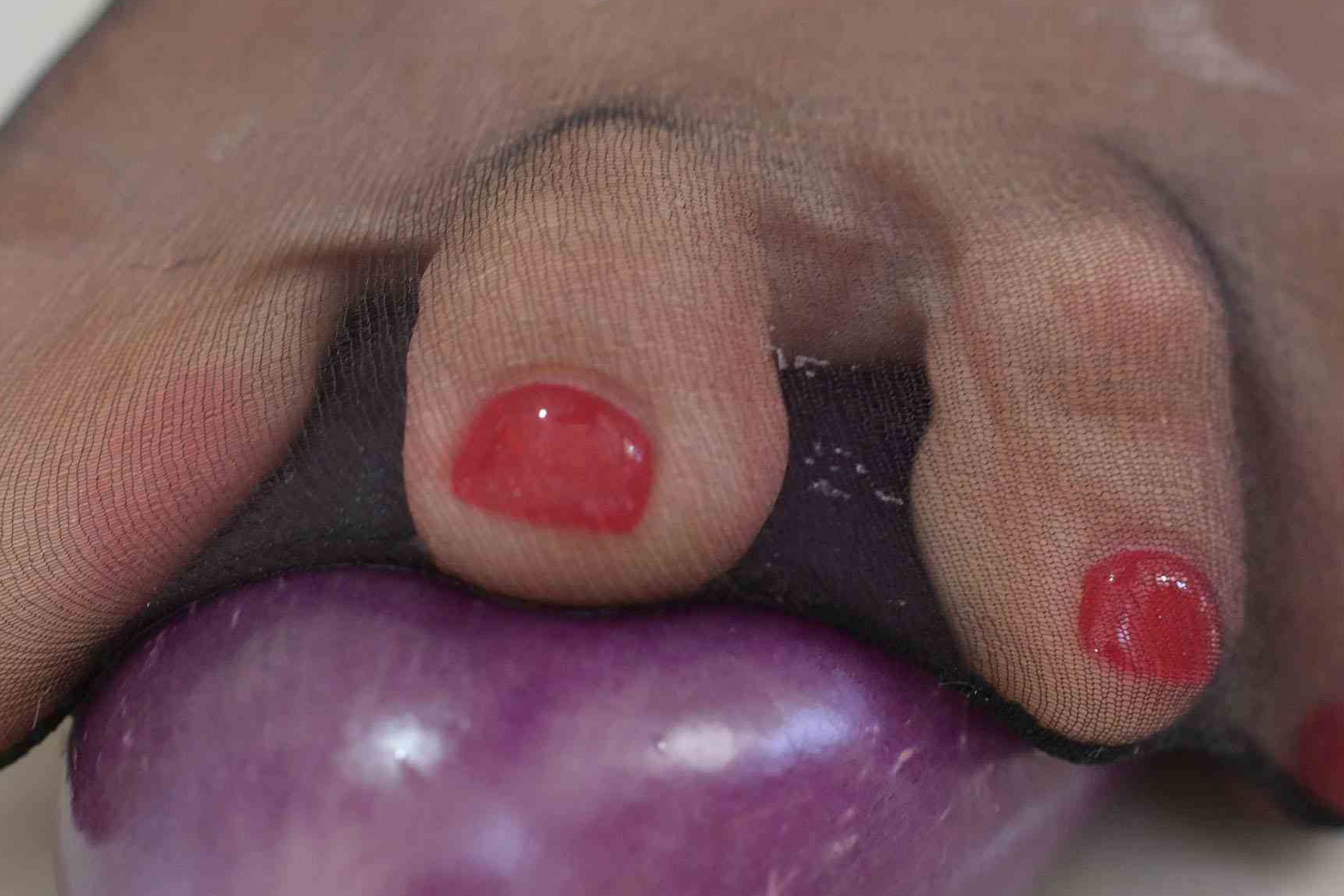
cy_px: 701
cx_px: 769
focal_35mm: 93
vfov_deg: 14.6
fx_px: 3472
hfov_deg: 21.9
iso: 800
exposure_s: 1/160
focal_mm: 35
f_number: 4
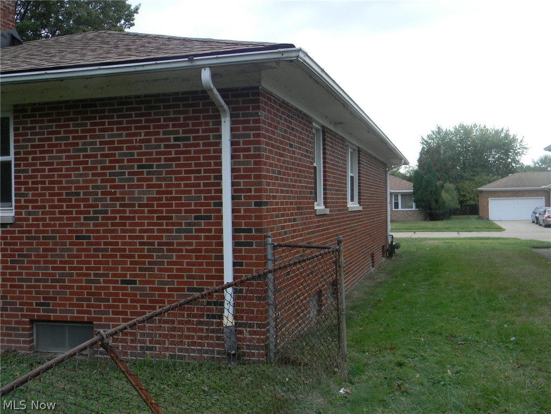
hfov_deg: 51.4
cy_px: 207
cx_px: 276
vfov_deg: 39.7
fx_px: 573
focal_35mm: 36
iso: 80
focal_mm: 6.4
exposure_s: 1/106
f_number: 3.7
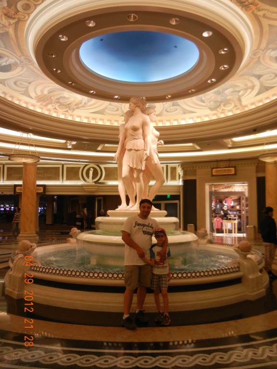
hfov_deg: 46.8
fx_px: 320
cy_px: 184
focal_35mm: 30
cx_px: 138
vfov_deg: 60.0
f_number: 3.5
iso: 400
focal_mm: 5.4
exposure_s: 1/35.4
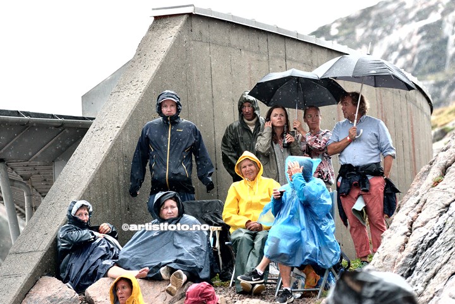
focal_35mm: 200
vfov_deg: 6.9
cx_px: 228
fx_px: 2529
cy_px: 152
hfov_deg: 10.3
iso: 1600
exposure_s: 1/1000
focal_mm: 200
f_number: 5.6
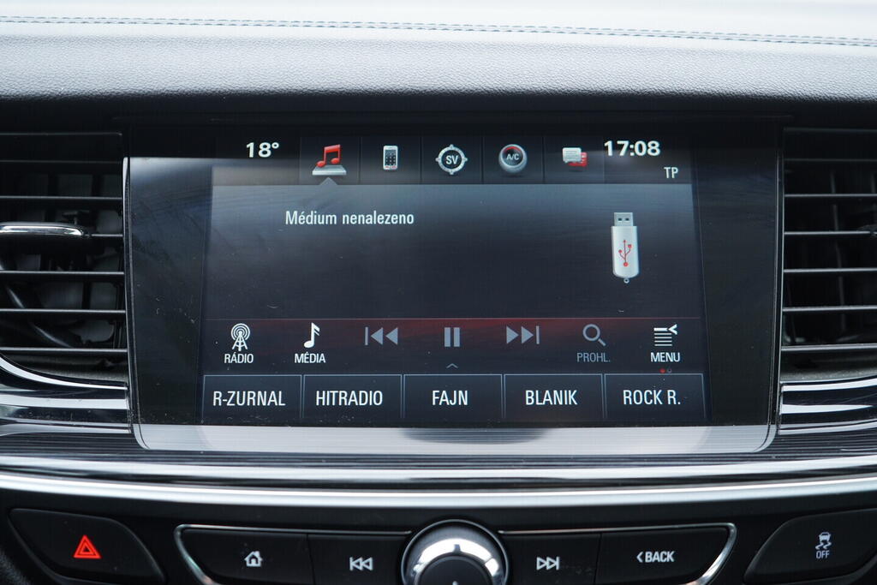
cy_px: 292
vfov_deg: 36.9
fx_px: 877
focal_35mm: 36
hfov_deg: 53.1
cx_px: 438
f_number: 2.8
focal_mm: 24
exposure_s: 1/40
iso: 400
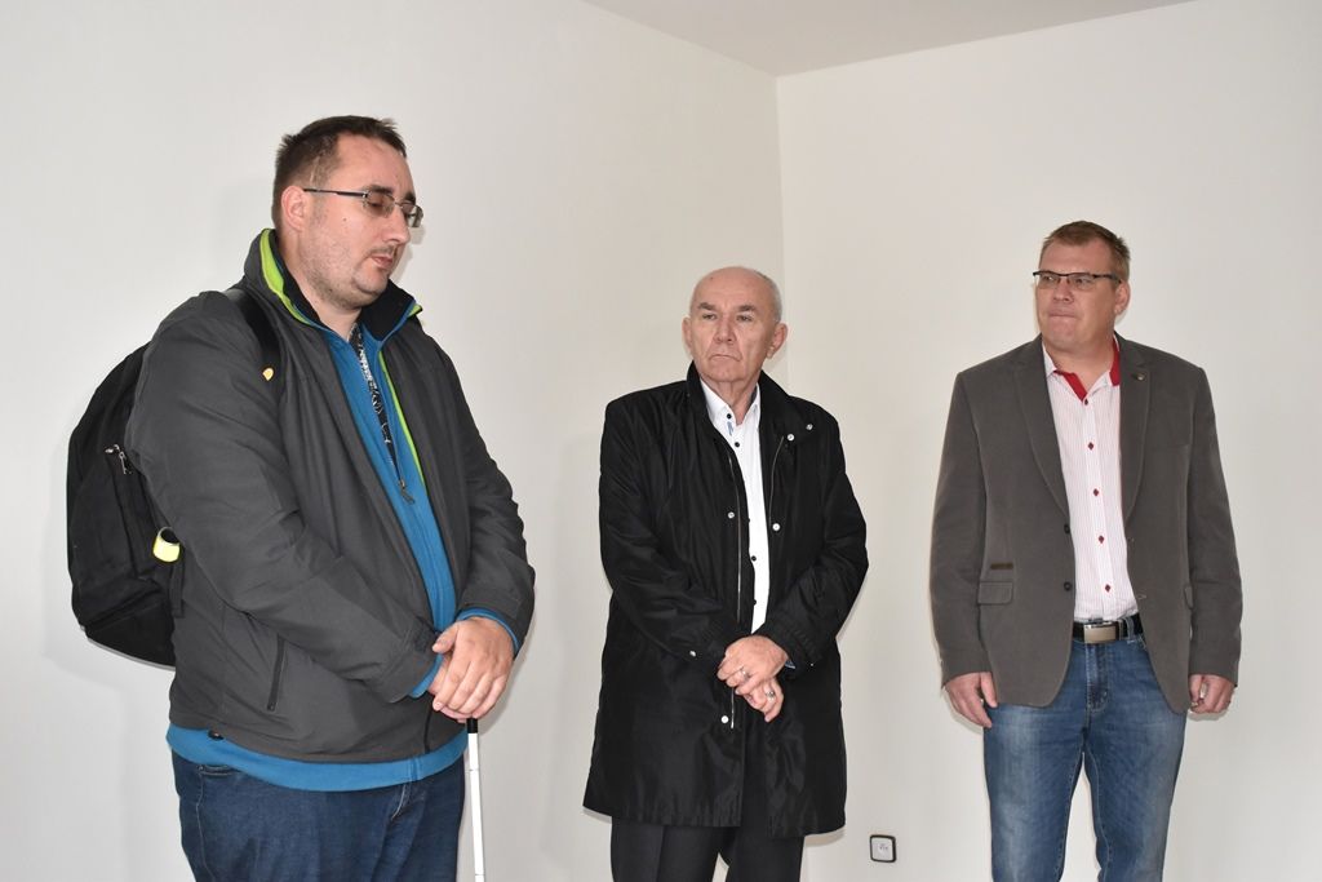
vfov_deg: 30.9
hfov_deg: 45.0
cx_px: 661
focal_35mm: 44
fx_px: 1598
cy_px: 441
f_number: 5.6
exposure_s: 1/60
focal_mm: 29
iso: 2000
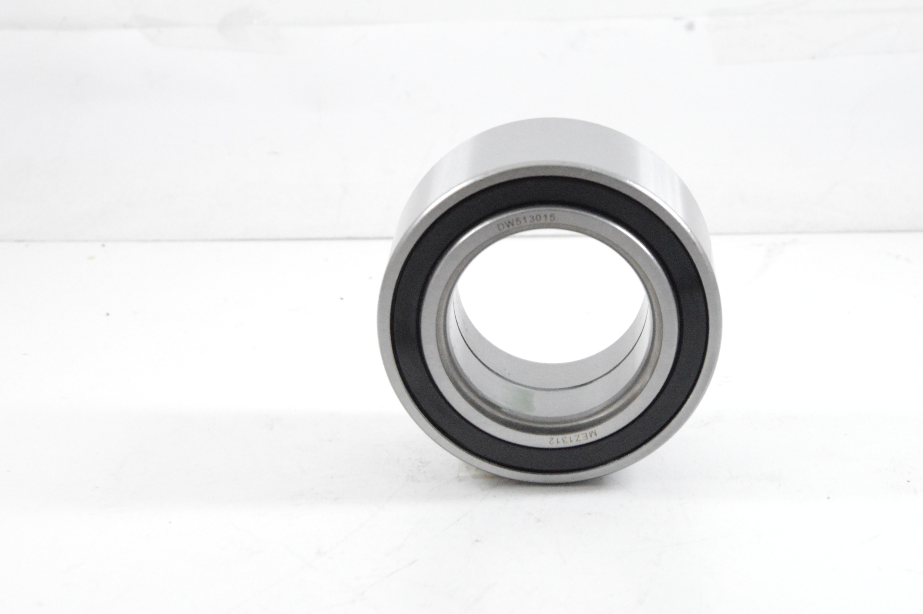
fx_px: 2177
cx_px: 546
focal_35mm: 85
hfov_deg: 23.9
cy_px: 307
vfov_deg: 16.0
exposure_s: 1/100
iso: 3200
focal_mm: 32
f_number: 6.3
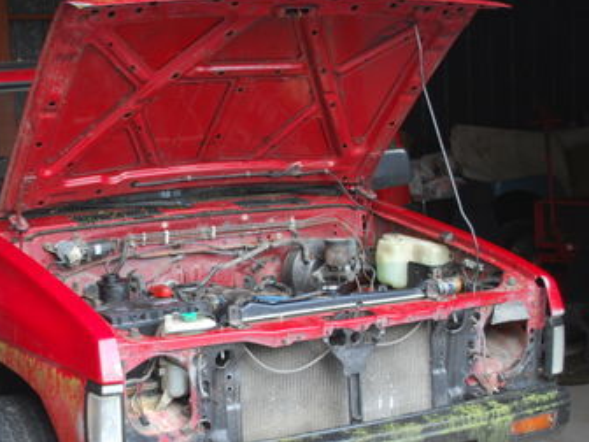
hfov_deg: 28.9
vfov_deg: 22.1
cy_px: 326
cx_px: 140
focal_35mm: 66
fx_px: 1123
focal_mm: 24
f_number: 4.2
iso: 200
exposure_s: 1/50
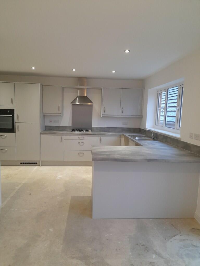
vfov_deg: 69.4
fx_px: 193
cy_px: 133
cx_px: 100
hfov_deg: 54.9
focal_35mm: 25
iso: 160
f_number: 2
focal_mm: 4.6
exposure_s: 1/50
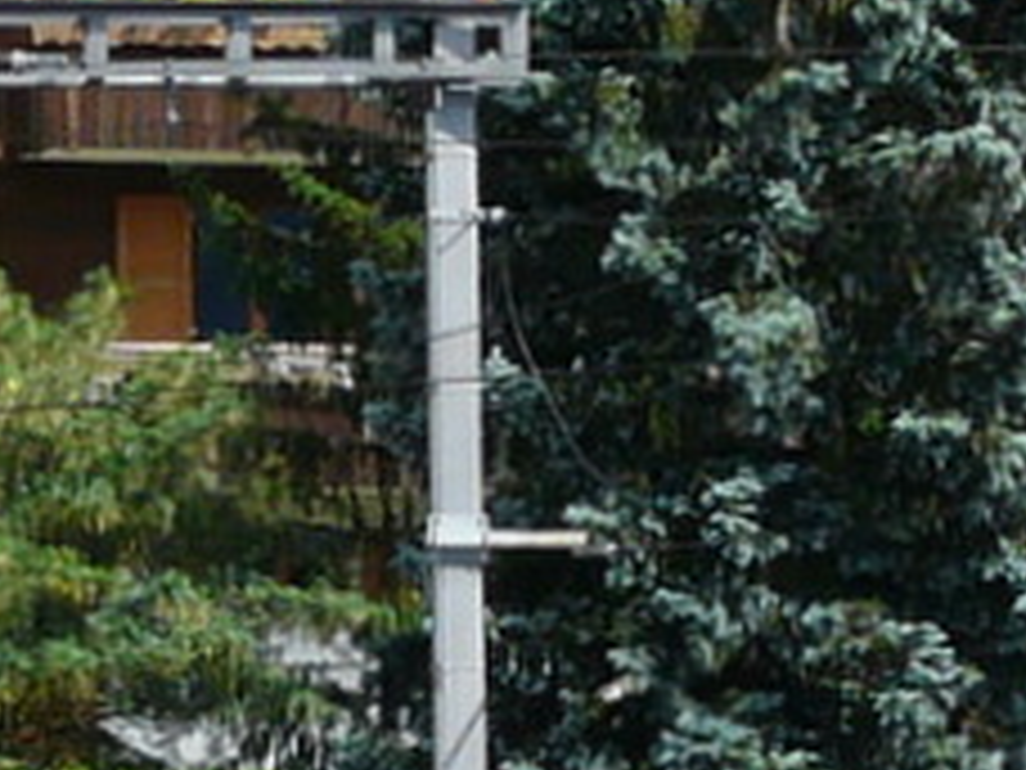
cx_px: -495
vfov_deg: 5.8
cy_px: 862
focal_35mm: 254
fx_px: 7528
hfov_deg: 7.7
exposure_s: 1/250
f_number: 5.6
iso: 100
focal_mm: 9.5
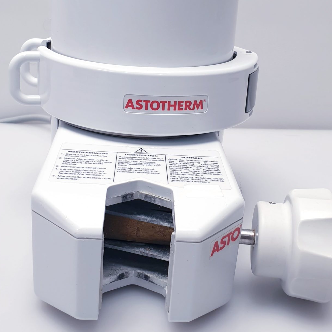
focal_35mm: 48
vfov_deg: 35.0
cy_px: 112
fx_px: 521
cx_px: 157
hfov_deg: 35.3
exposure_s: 1/50
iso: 50
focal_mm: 4.3
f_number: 2.4
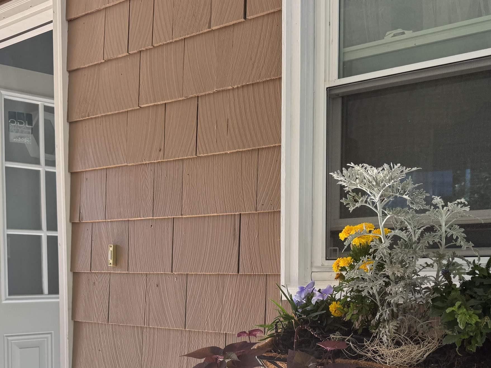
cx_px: 246
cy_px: 299
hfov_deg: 44.8
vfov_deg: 33.3
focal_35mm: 42
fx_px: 596
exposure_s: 1/126
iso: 80
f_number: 1.78
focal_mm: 6.76
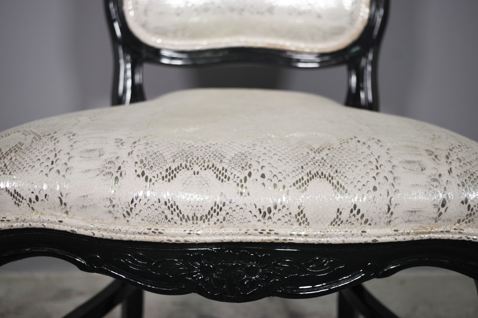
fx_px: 571
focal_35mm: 43
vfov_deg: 31.2
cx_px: 241
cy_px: 162
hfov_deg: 45.4
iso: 400
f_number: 4
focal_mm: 28.13
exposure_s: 1/60
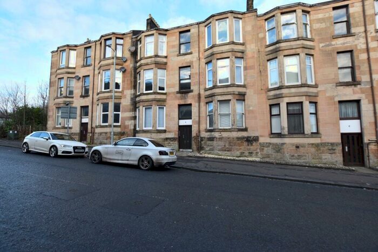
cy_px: 126
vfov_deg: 77.4
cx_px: 189
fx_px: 158
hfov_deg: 100.4
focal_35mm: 15
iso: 100
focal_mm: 10
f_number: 5
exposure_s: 1/100
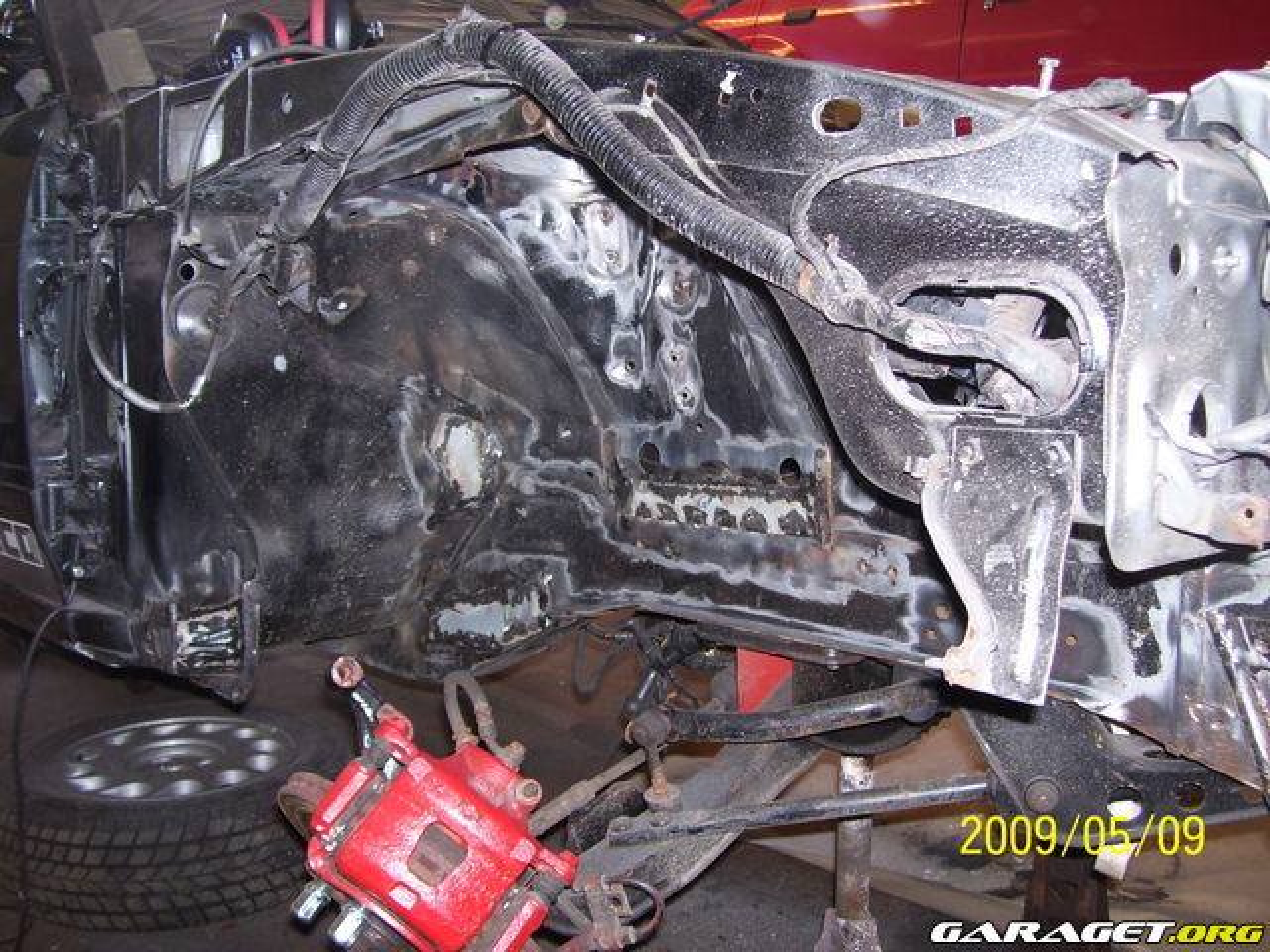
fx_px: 1357
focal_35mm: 37
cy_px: 476
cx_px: 635
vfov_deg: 38.7
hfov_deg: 50.1
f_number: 2.7
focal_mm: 6
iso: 80
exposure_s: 1/60
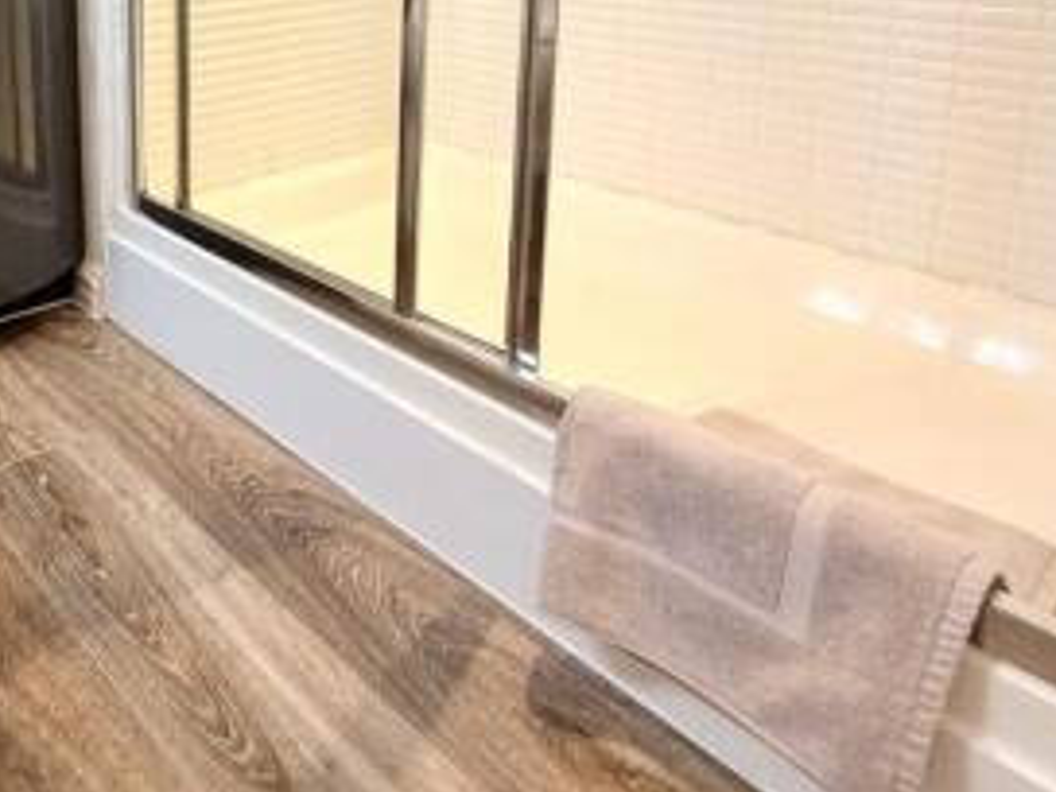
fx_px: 915
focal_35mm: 30
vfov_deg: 41.7
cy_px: 33
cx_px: 64
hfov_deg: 51.3
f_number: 2.2
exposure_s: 1/50
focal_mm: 2.22
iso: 320
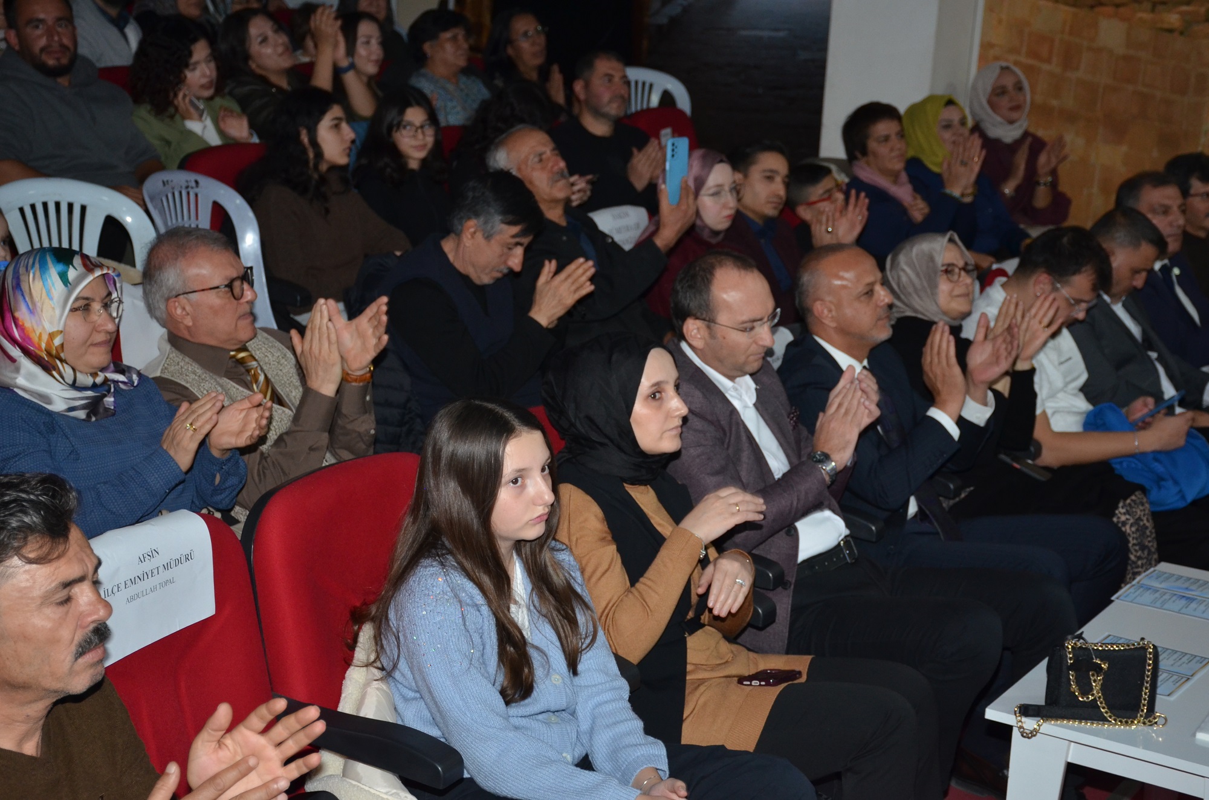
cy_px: 400
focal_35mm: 68
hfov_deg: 29.9
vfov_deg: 20.1
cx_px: 604
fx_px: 2262
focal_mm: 45
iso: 800
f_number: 4.5
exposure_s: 1/60
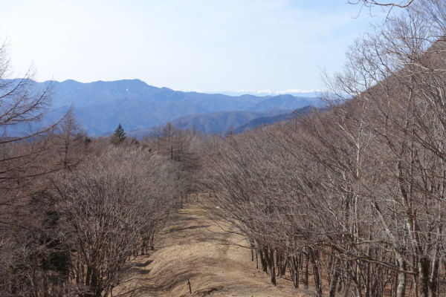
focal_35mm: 47
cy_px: 148
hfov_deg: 41.9
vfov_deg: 28.6
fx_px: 582
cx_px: 223
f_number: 5.6
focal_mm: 17.27
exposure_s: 1/400
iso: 125
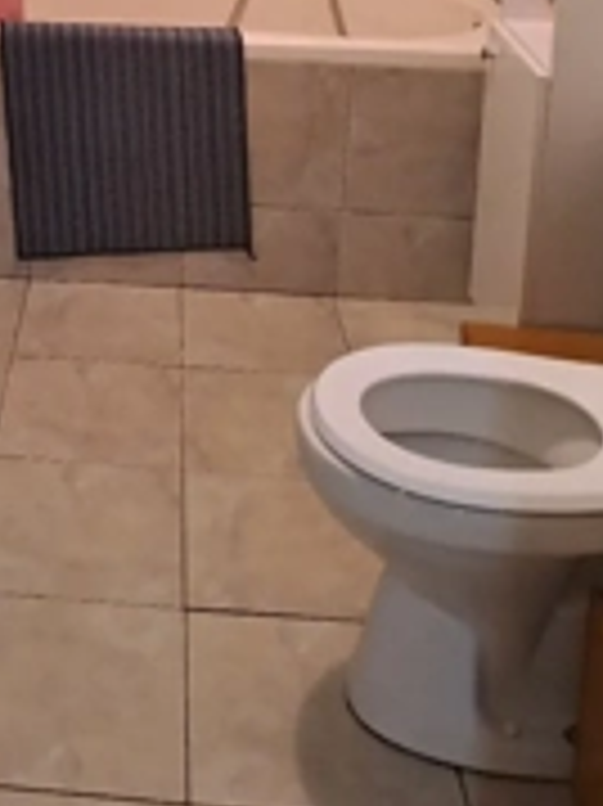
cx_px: 58
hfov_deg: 25.3
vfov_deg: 31.7
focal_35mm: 56
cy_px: -5
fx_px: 1302
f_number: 1.8
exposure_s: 1/33
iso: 250
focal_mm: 4.65
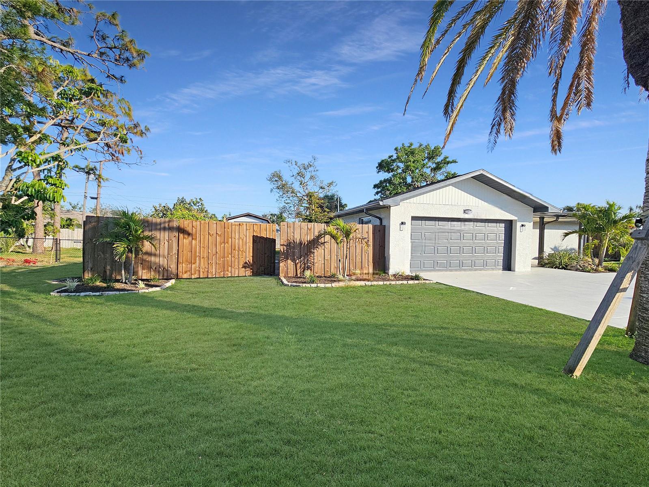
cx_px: 324
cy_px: 244
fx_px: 244
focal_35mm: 13
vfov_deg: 89.9
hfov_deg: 106.2
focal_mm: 2.2
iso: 50
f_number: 2.2
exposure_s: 1/2000
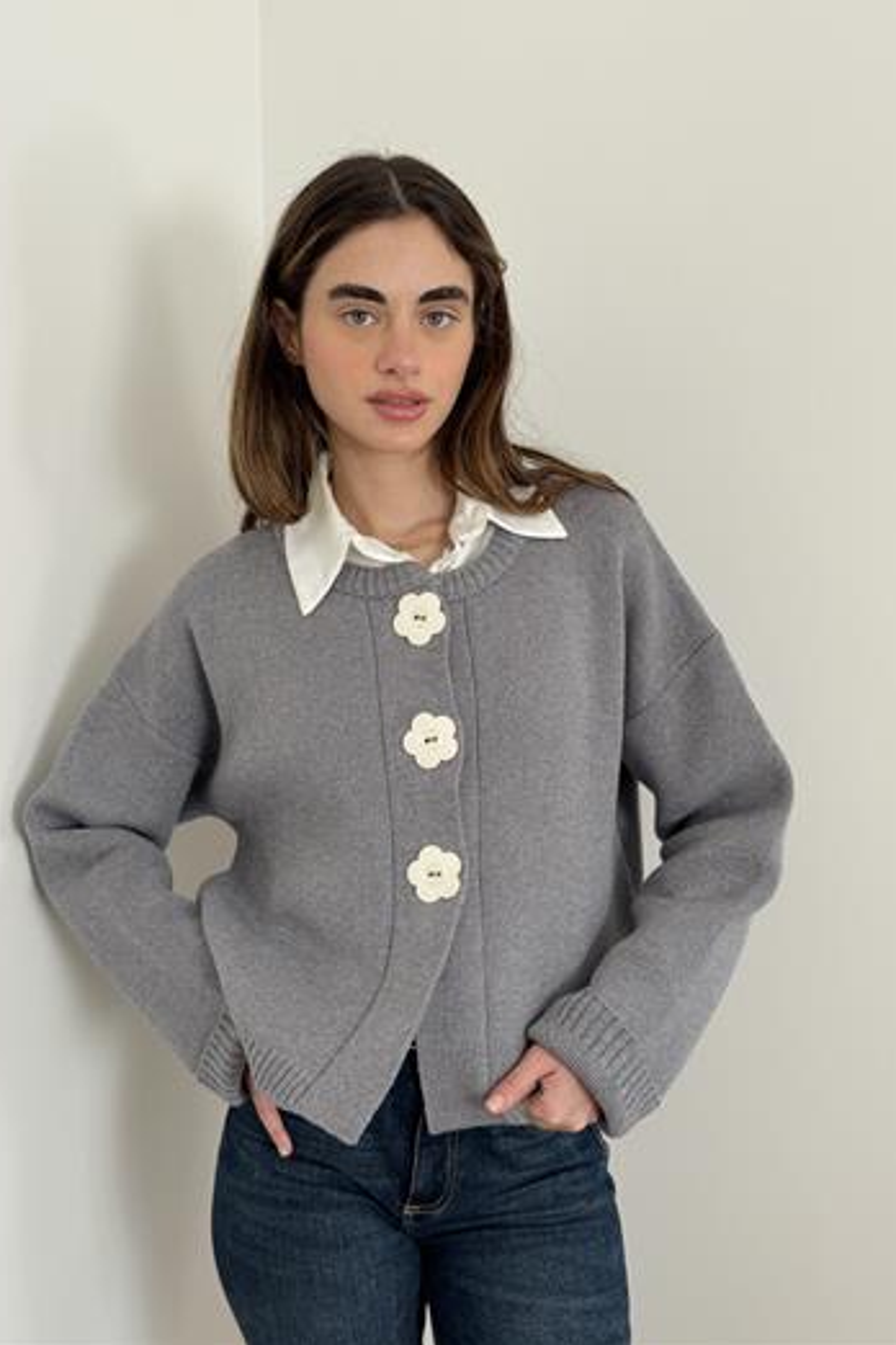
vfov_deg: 38.9
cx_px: 440
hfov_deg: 26.5
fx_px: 1904
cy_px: 663
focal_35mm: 51
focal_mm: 6.76
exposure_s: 1/121
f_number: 1.78
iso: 100
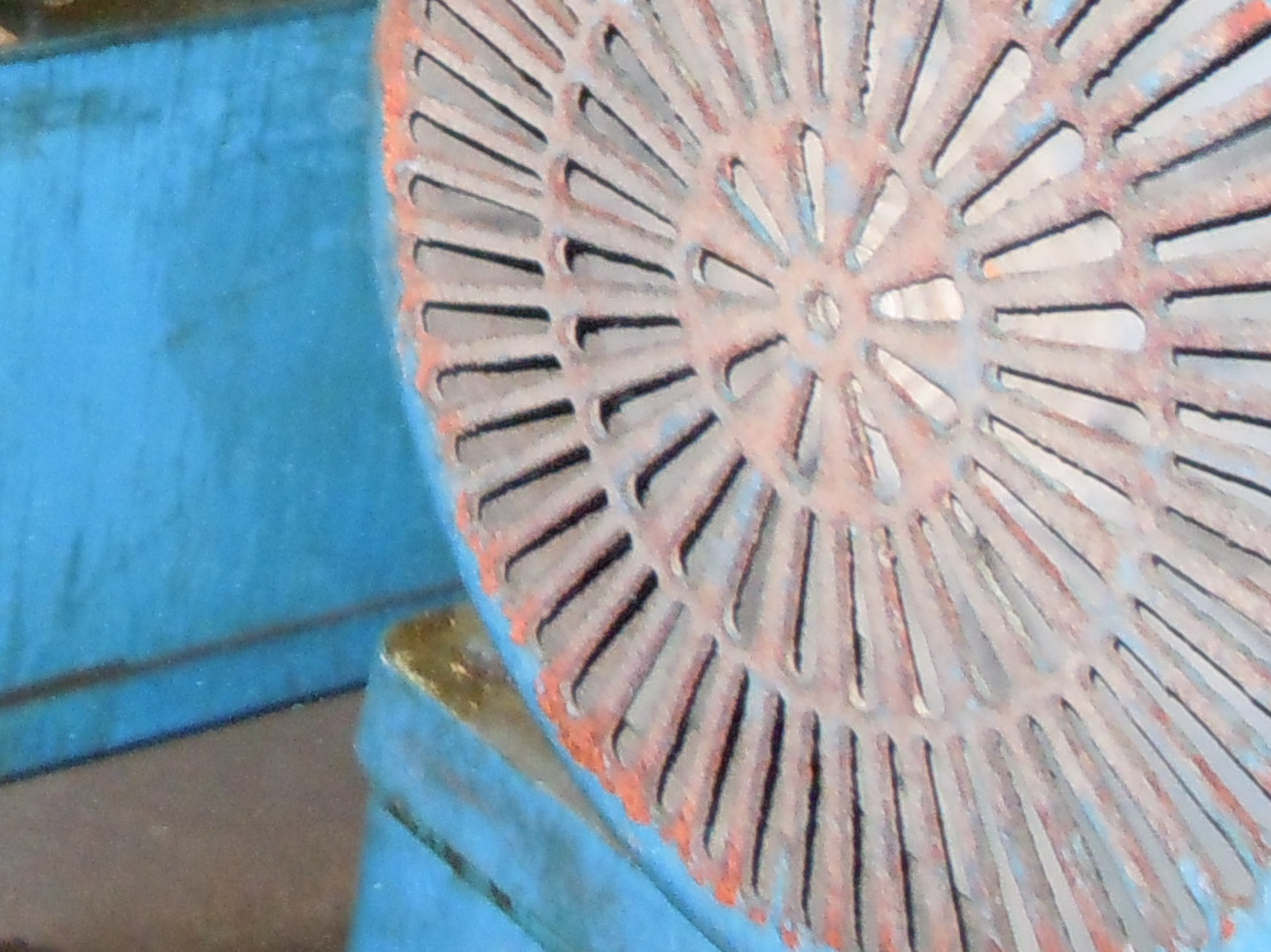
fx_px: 3745
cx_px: -365
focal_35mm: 102
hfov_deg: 18.0
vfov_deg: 13.9
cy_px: -340
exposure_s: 1/30
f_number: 3.5
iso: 500
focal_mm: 5.4
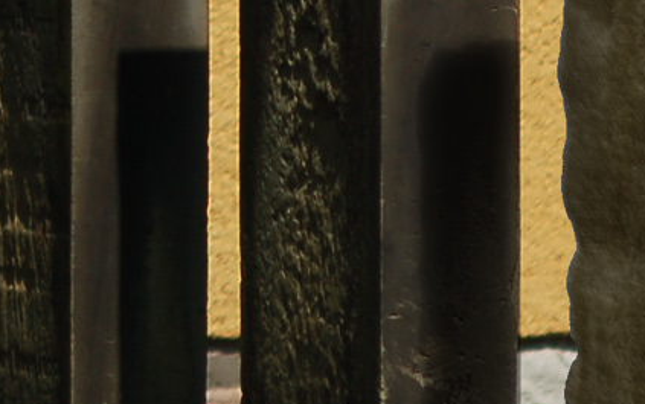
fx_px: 18406
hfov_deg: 2.0
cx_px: -162
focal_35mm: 1046
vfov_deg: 1.3
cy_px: -328
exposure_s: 1/2000
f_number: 5.6
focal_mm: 145
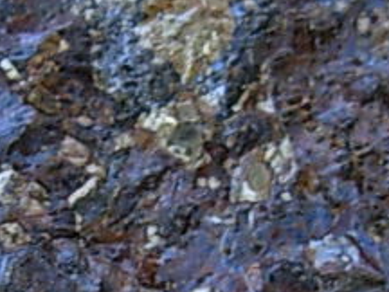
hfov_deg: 11.0
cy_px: 224
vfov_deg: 8.2
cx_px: 142
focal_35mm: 180
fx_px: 2023
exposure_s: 1/69.8
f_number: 2.9
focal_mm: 6.3
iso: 50
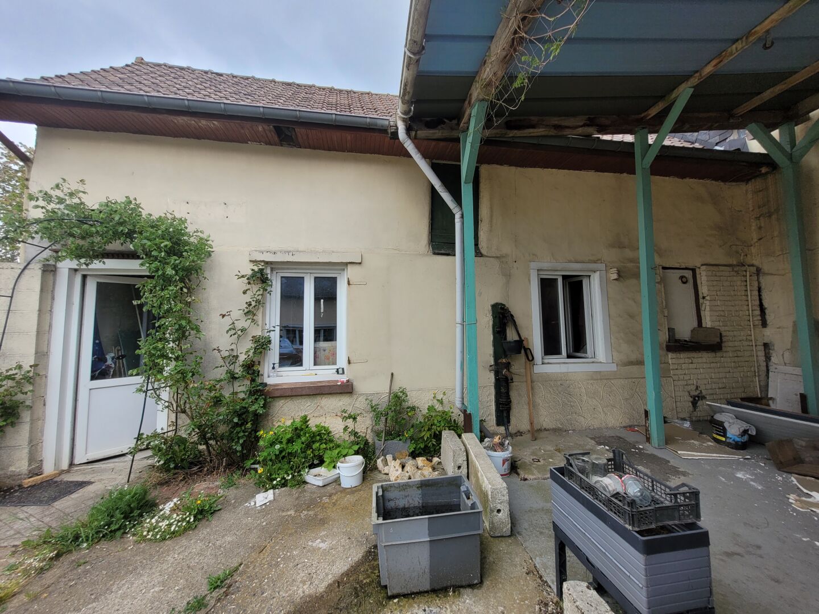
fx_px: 308
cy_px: 307
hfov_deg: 106.2
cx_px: 410
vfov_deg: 89.9
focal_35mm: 13
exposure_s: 1/380
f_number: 2.2
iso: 40
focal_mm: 1.74
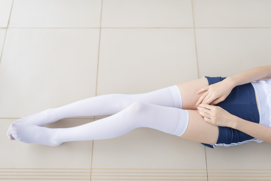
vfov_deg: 37.9
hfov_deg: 54.4
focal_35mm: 35
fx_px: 264
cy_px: 90
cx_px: 136
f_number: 1.8
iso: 100
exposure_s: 1/1000
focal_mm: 35
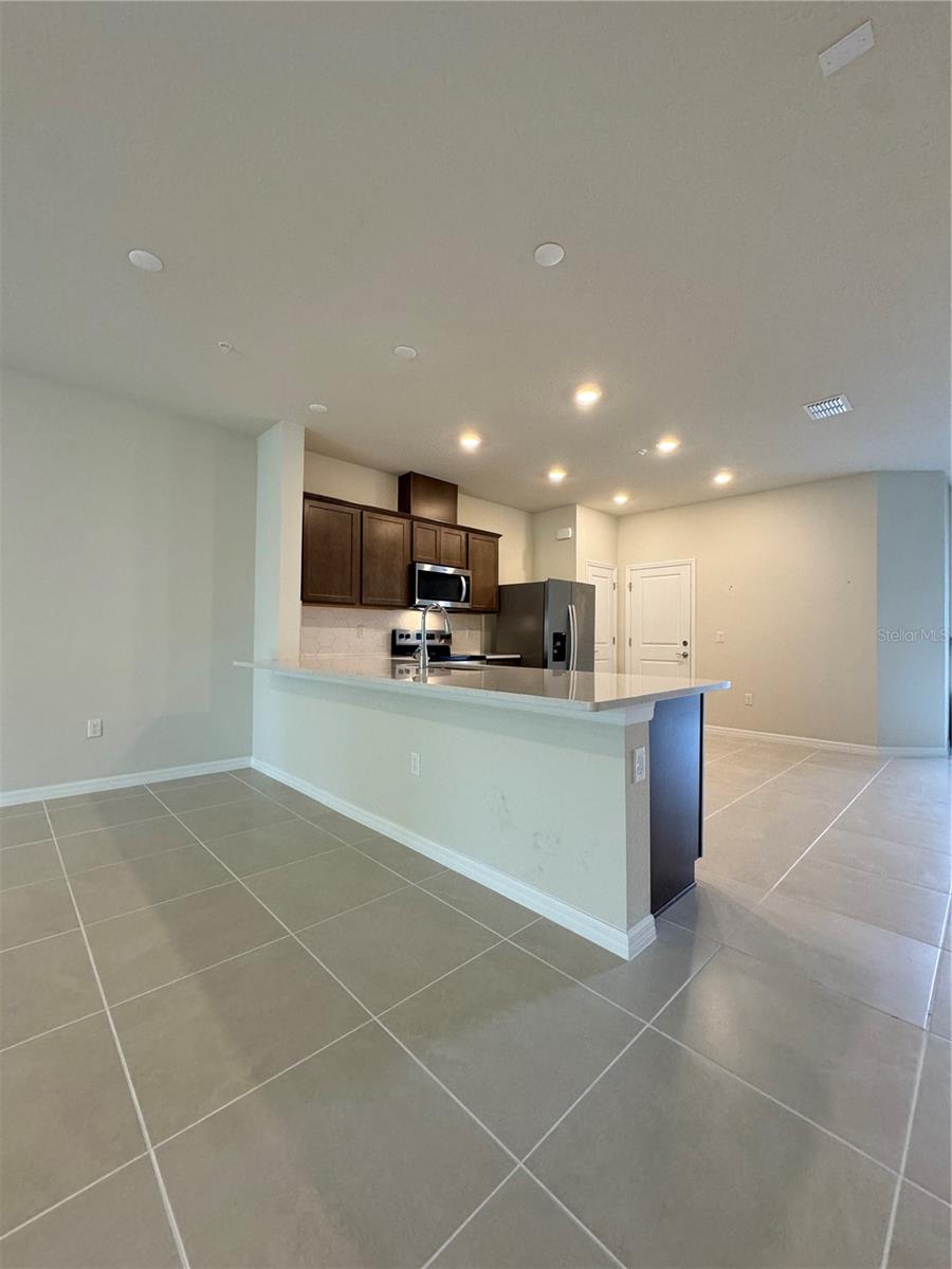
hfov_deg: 85.7
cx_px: 476
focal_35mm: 14
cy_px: 634
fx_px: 513
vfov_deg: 102.1
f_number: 2.2
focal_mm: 2.22
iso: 250
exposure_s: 1/120
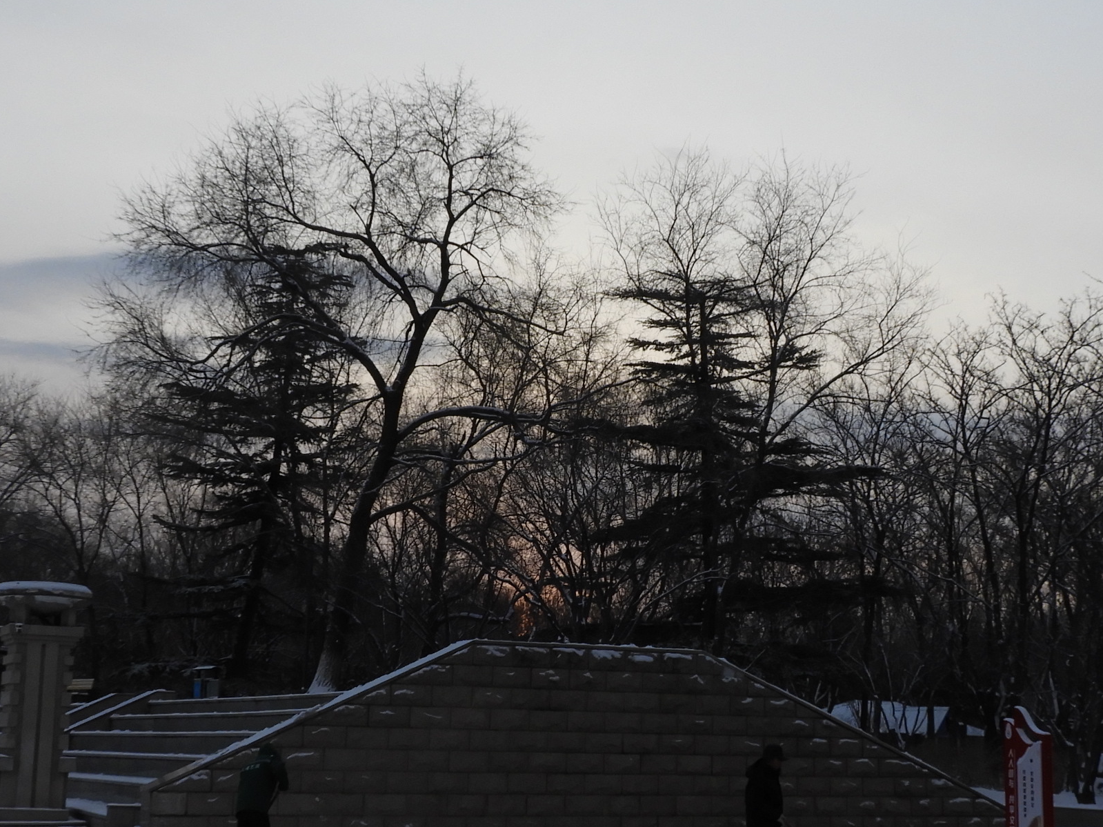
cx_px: 559
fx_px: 1561
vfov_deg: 29.6
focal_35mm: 49
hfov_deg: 38.9
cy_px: 488
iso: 100
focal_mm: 4.3
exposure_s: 1/500
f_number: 3.3
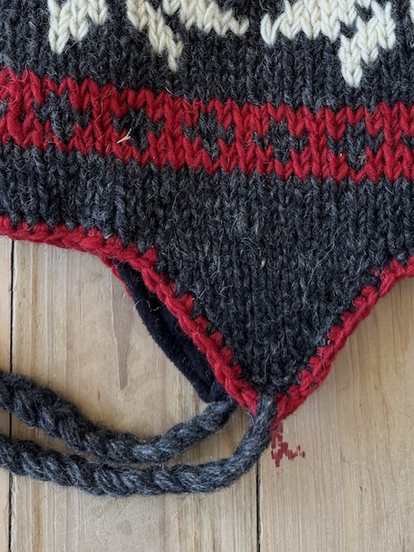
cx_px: 208
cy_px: 44
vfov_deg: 36.2
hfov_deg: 29.7
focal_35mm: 49
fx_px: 782
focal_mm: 6.76
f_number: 1.78
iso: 100
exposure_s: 1/121
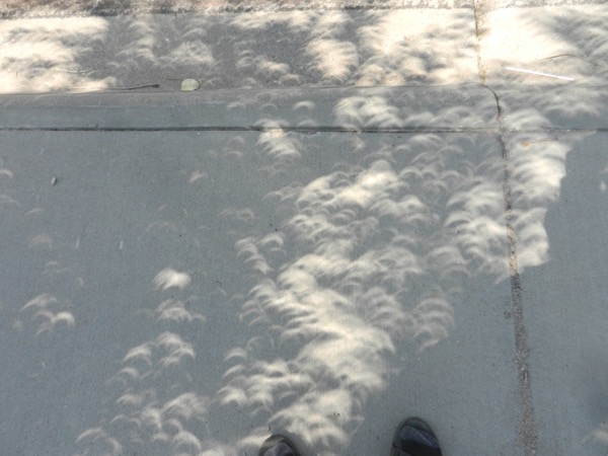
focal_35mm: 25
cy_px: 228
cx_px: 304
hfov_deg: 69.4
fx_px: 439
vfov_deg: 54.9
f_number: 3.5
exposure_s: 1/100
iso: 160
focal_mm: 4.5
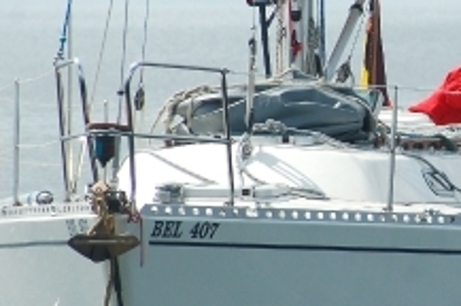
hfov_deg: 2.5
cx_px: 440
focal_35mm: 828
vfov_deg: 1.7
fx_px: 10587
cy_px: 132
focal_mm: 200
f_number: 6.3
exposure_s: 1/800
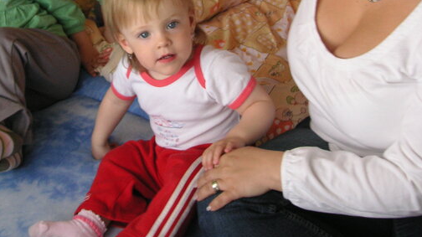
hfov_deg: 32.6
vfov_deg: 18.3
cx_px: 146
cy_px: -5
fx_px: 716
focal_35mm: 64
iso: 50
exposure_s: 1/45
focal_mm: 6.1
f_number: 2.8
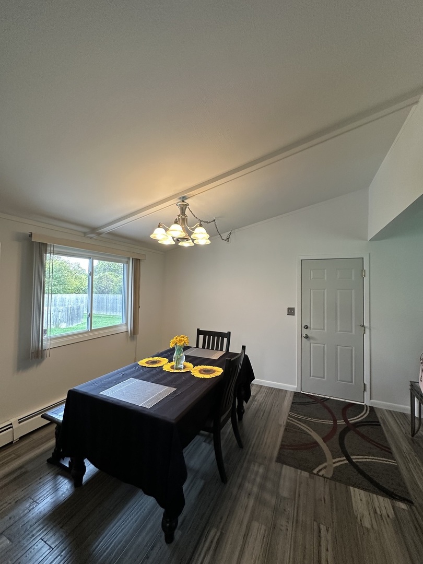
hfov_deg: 85.7
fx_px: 228
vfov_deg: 102.1
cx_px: 212
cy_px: 282
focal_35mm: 14
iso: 250
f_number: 2.2
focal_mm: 2.22
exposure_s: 1/60
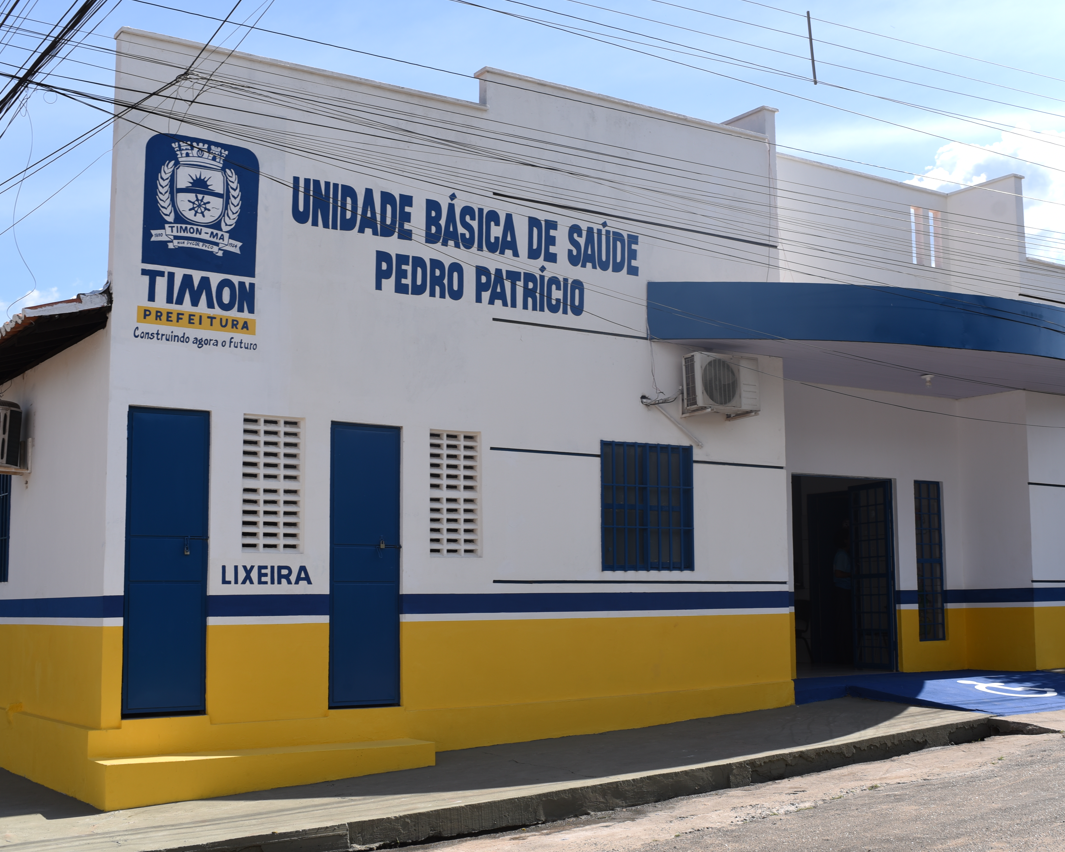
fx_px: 1418
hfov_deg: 41.1
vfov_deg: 33.4
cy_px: 437
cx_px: 571
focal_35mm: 45
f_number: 7.1
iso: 50
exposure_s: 1/200
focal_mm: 35
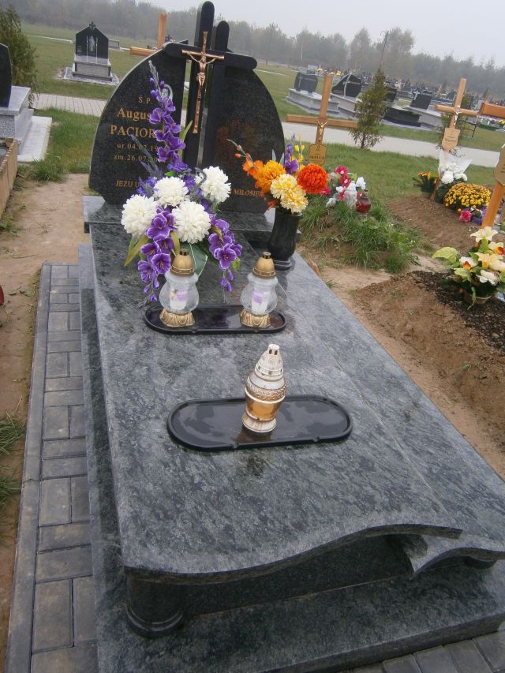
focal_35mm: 26
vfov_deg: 67.3
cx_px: 252
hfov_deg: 53.1
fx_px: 506
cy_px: 336
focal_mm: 4.7
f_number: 2.8
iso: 80
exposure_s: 1/250
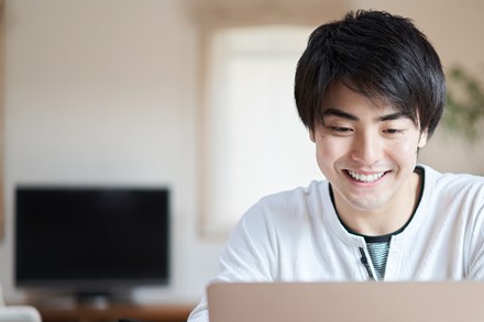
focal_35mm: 90
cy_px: 203
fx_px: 1209
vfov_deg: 15.2
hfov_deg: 22.4
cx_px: 370
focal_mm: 55
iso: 160
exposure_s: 1/160
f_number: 1.8
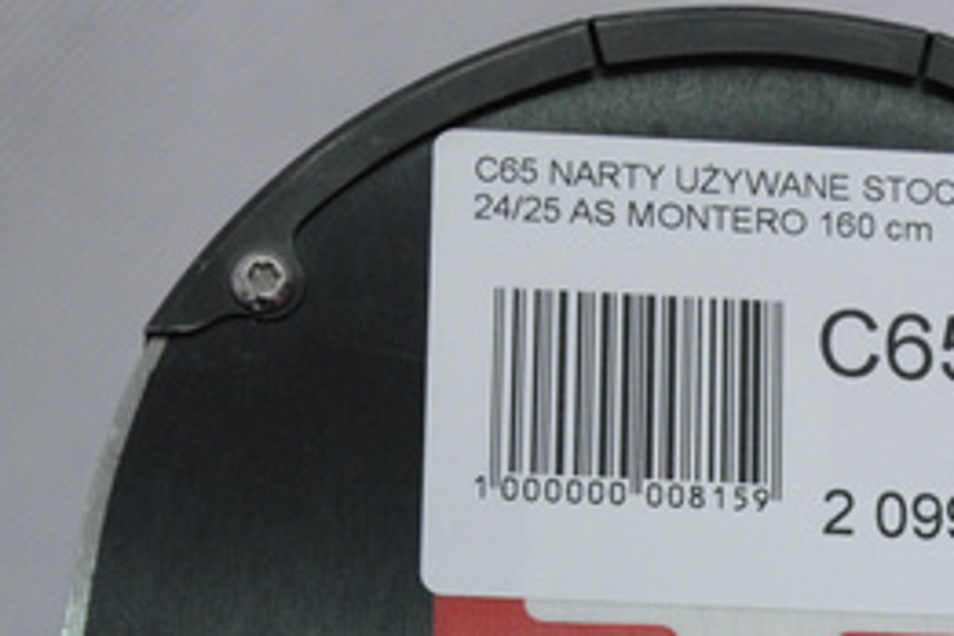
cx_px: 742
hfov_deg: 9.9
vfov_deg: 6.6
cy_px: 532
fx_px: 5485
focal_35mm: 207
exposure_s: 1/125
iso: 2500
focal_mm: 80
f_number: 8
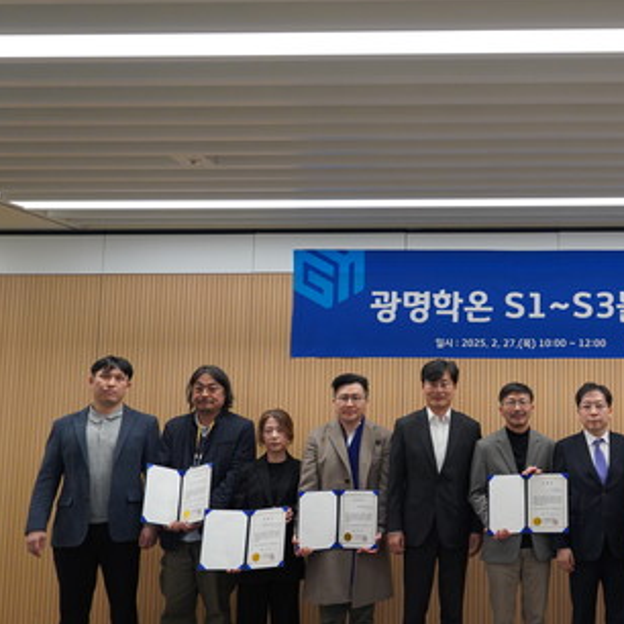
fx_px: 816
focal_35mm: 40
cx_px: 577
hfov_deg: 38.6
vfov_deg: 41.9
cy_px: 316
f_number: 4
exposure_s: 1/160
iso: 2000
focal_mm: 24
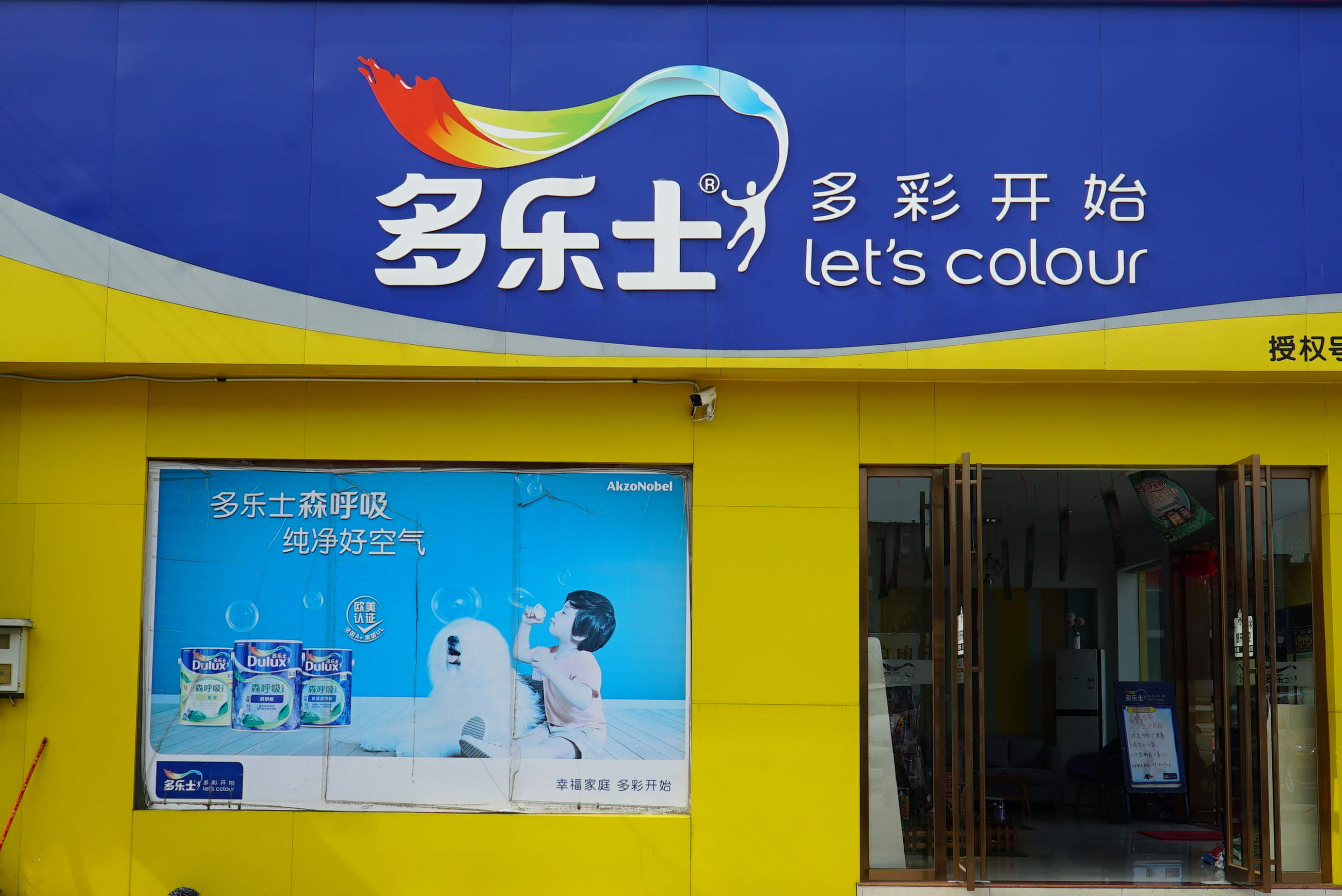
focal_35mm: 54
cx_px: 671
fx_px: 2014
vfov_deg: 25.1
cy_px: 448
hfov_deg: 36.9
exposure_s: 1/80
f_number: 13
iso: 100
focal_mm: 36
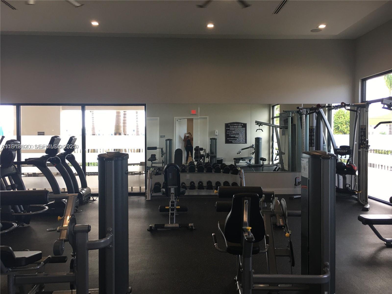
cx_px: 196
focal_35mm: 29
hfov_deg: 61.7
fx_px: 328
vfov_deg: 48.2
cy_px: 147
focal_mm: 4.15
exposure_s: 1/30
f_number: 2.2
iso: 25
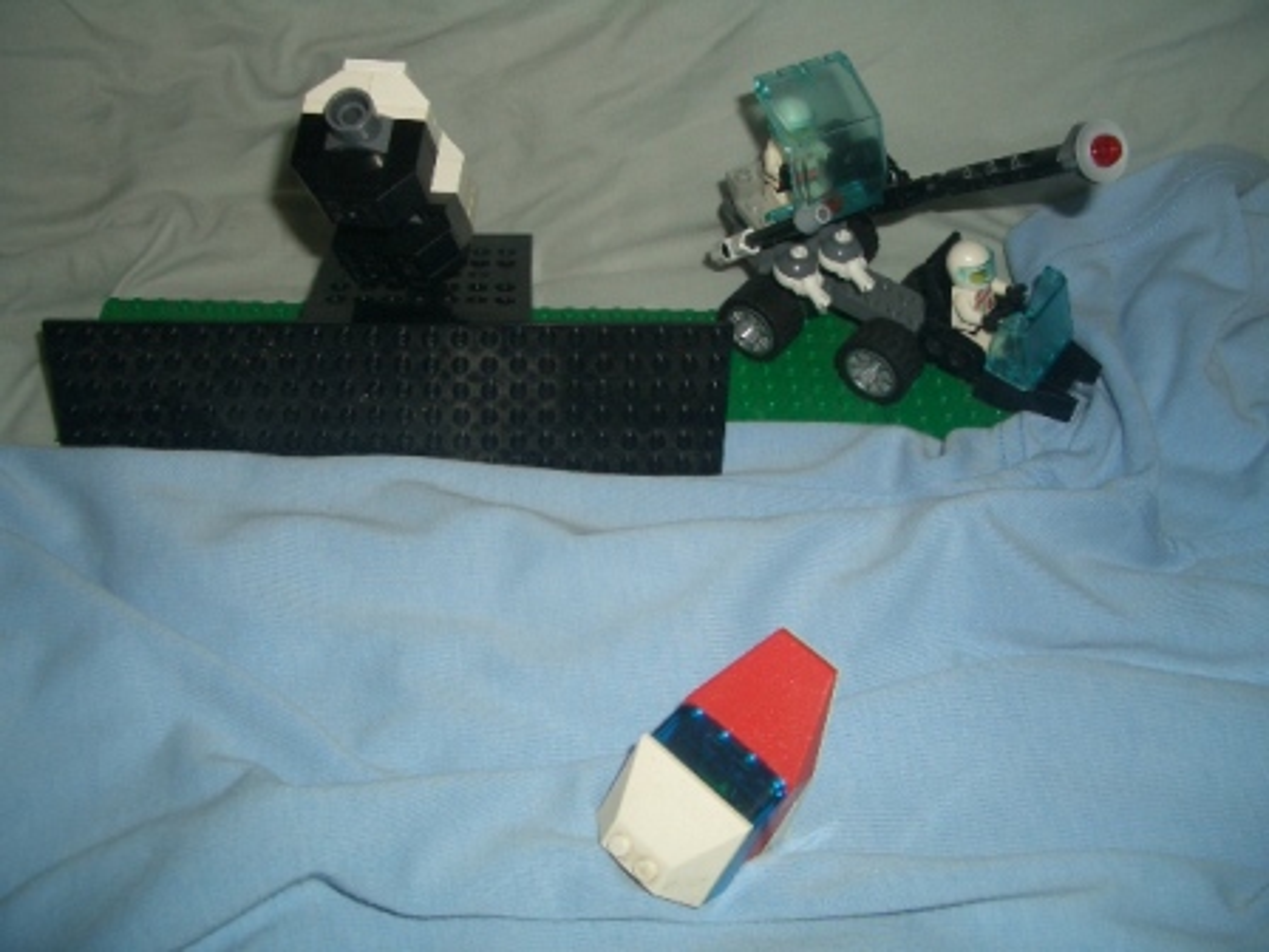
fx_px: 1283
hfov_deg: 52.6
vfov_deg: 40.7
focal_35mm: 35
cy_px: 476
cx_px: 634
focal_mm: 5.8
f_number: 4.3
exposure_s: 1/60
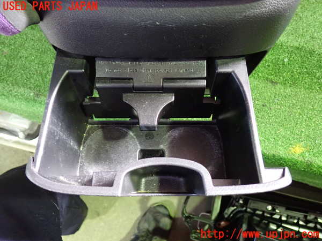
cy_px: 120
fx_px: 279
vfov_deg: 46.8
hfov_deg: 60.0
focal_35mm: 30
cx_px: 161
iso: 800
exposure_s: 1/20
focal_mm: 5.4
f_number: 2.3
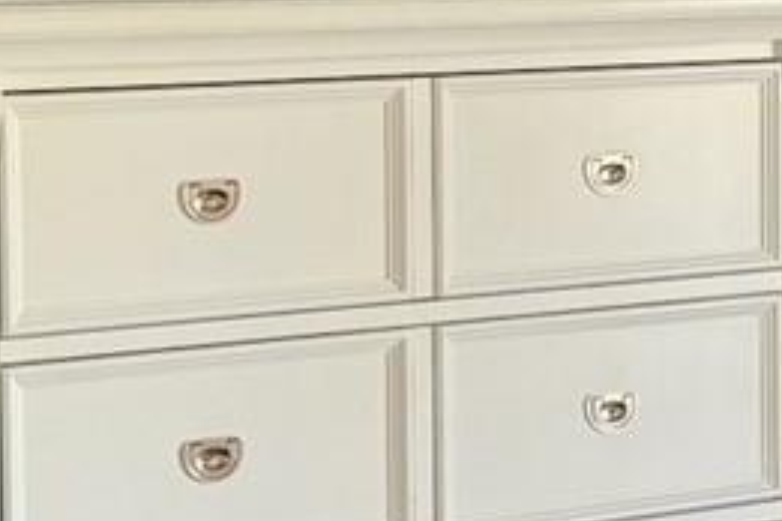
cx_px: 737
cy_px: 102
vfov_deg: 8.9
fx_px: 3323
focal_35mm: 153
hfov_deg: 13.3
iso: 200
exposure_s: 1/60
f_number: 1.78
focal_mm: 6.76
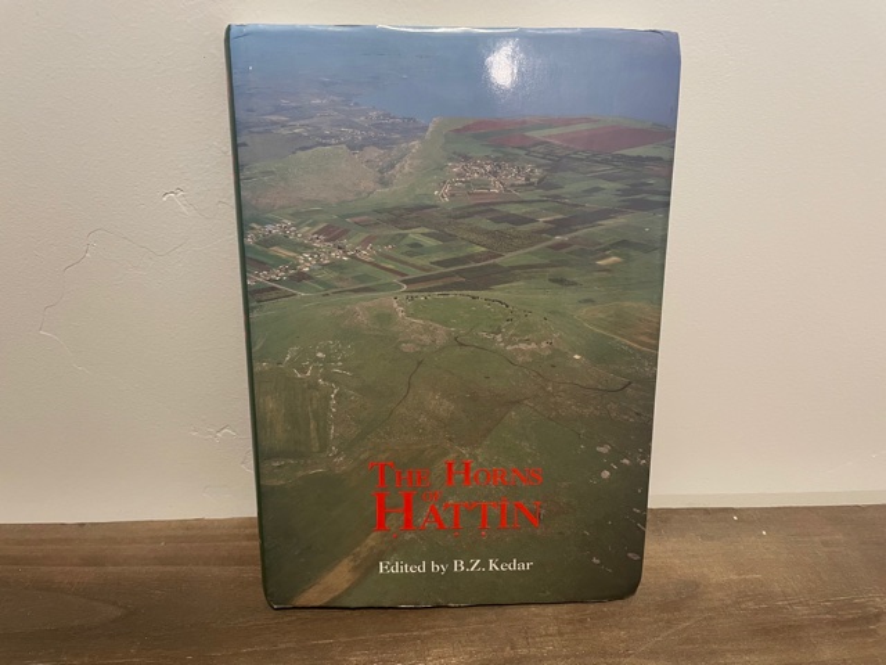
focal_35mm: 26
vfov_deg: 53.1
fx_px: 665
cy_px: 332
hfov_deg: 67.3
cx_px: 443
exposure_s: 1/60
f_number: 1.6
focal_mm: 4.2
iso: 250
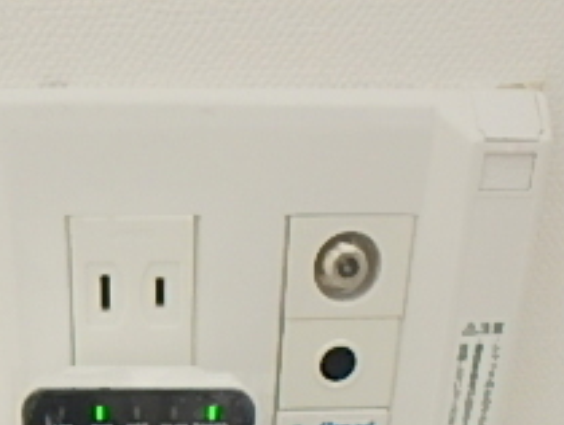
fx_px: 1044
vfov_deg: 20.0
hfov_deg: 29.8
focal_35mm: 64
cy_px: 627
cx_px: 148
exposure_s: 1/50
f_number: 3.5
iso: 200
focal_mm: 3.7
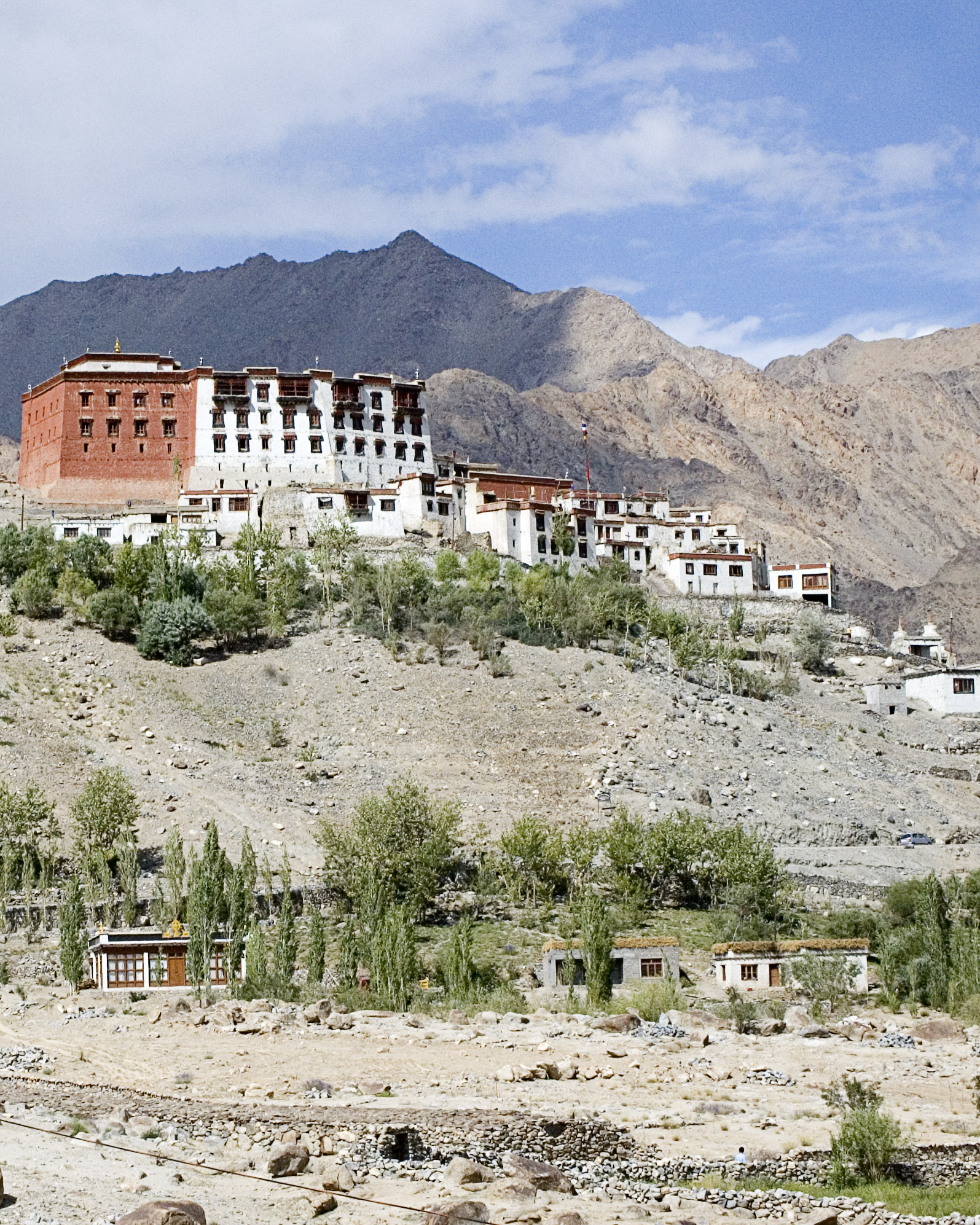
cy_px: 613
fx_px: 4232
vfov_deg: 16.5
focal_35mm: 117
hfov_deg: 13.2
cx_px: 275
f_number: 14
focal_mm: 55
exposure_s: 1/800
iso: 800
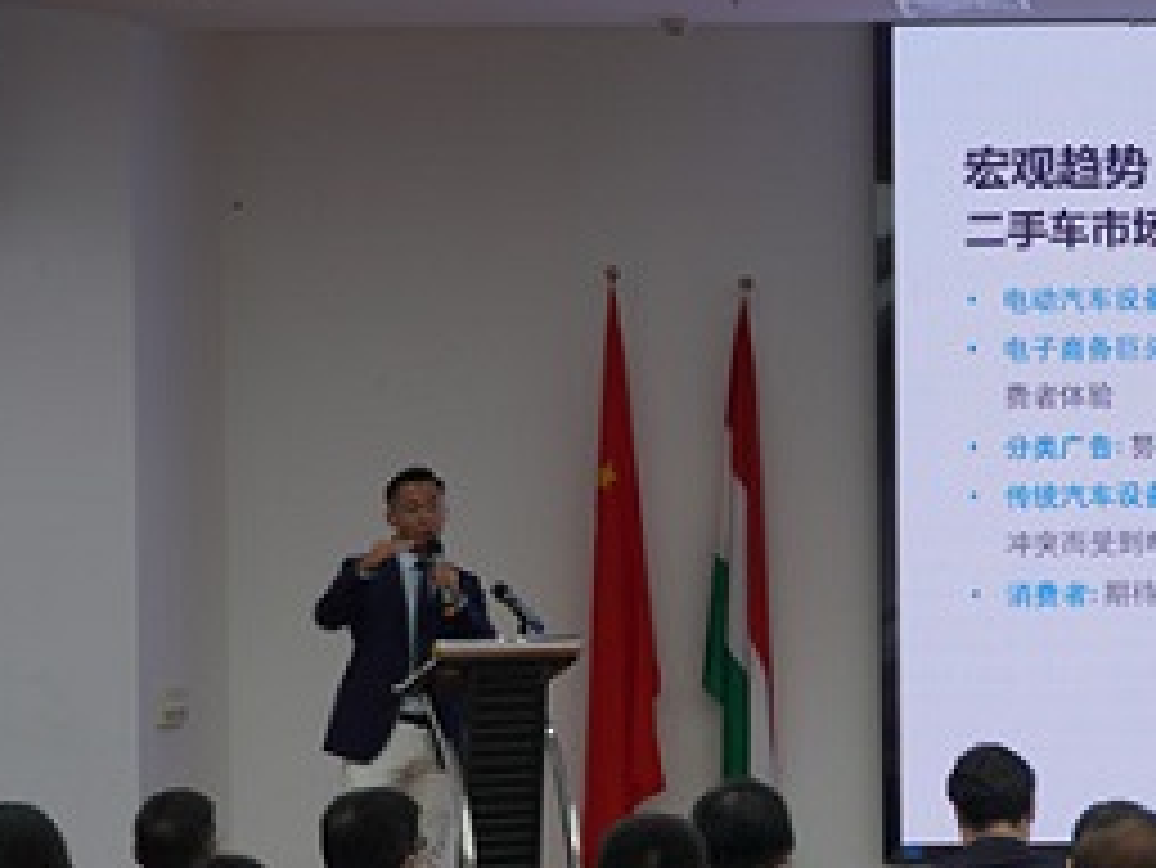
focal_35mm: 128
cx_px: 1246
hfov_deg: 15.0
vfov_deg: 11.6
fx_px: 4277
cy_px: 549
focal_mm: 38
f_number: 5.6
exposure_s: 1/60
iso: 125
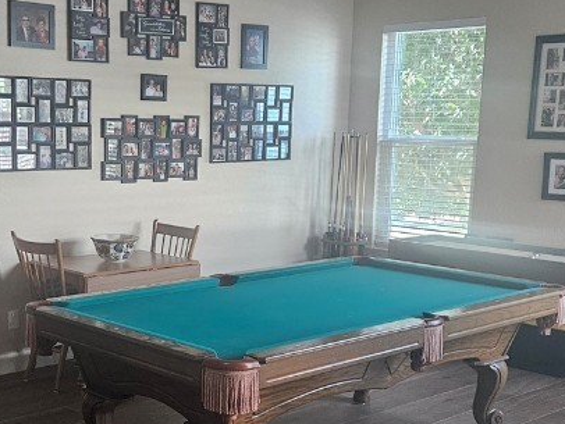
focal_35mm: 58
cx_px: 171
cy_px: 282
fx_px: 947
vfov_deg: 25.1
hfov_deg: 32.8
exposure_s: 1/120
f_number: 1.8
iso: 1000
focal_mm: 5.4
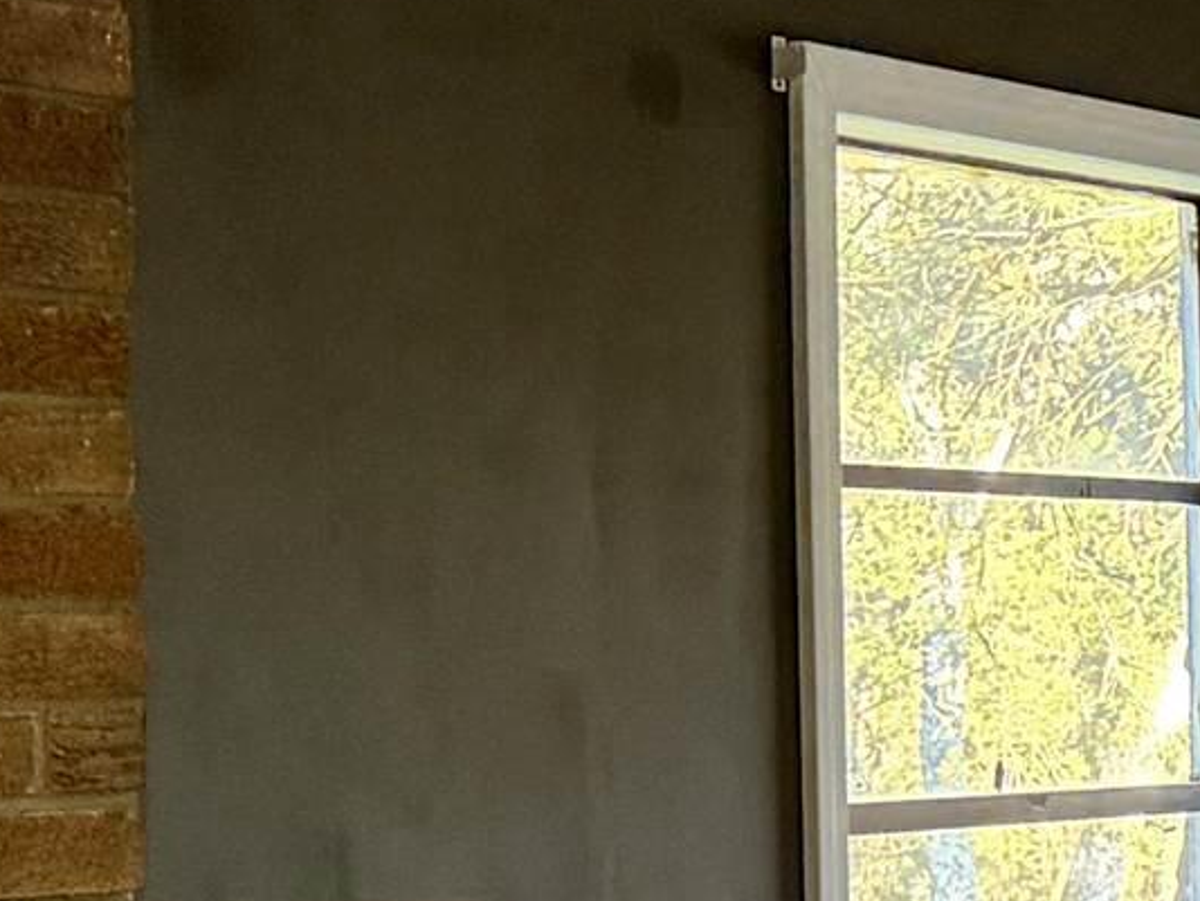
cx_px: 2555
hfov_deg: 12.3
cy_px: 937
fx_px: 4786
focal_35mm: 138
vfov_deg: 10.6
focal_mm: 6.76
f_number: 1.78
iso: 400
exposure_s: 1/120
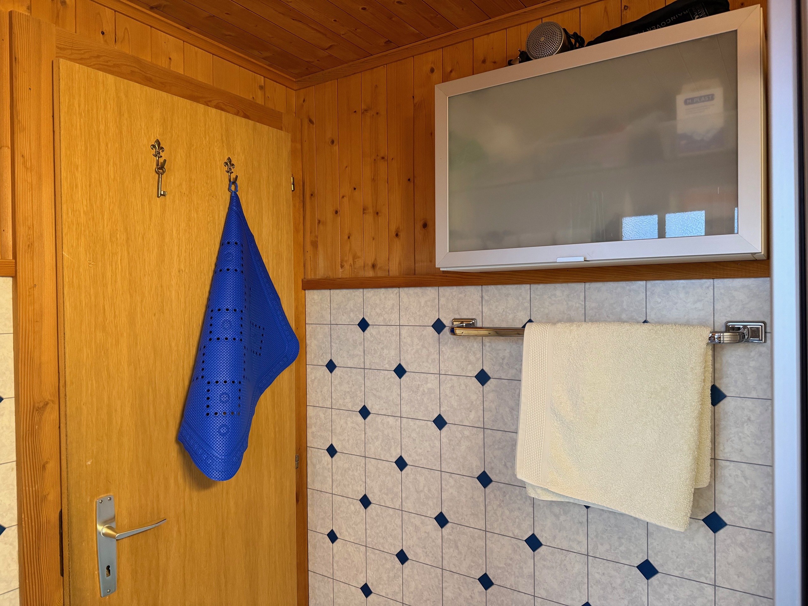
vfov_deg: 56.8
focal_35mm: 24
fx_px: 560
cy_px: 303
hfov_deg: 71.6
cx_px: 404
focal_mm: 6.76
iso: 400
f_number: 1.78
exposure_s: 1/50
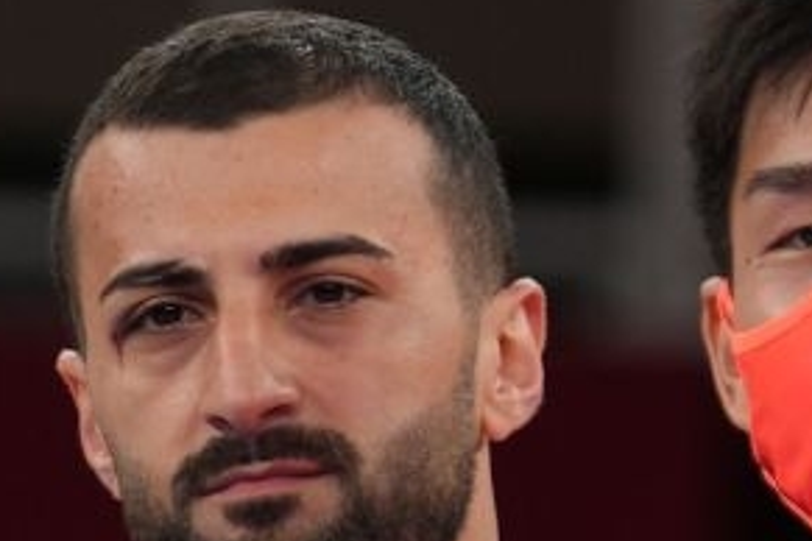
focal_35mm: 1750
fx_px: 39469
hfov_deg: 1.2
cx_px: -430
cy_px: 1277
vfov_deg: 0.8
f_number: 2.8
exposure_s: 1/250
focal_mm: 189
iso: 160
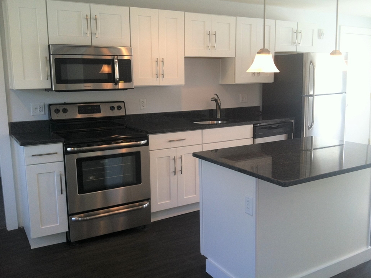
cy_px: 134
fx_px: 397
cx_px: 191
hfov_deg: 50.1
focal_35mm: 37
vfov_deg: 38.7
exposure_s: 1/30
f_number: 2.8
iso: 80
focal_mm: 3.85
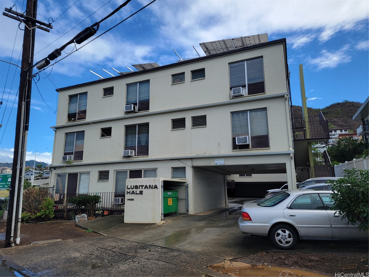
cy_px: 138
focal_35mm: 24
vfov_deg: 56.8
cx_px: 184
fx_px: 256
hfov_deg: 71.6
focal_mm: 6.7
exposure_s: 1/659
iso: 16
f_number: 1.8
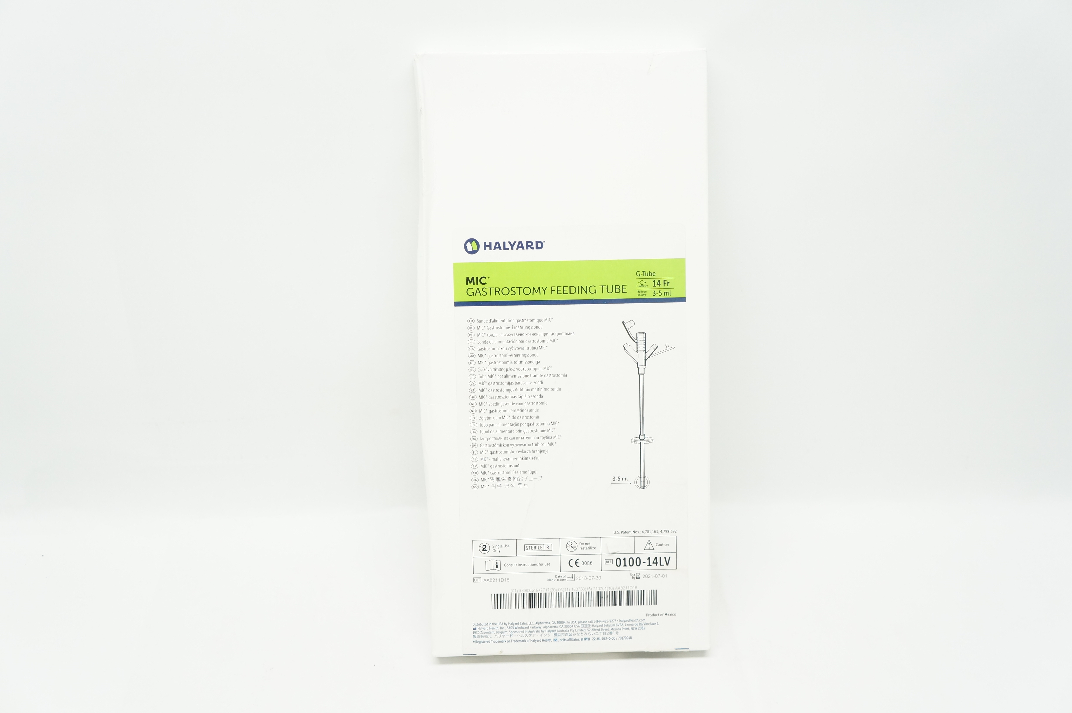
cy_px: 356
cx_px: 536
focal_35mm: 44
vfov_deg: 30.8
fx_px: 1294
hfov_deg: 45.0
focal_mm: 29
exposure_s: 1/125
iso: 800
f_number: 5.6
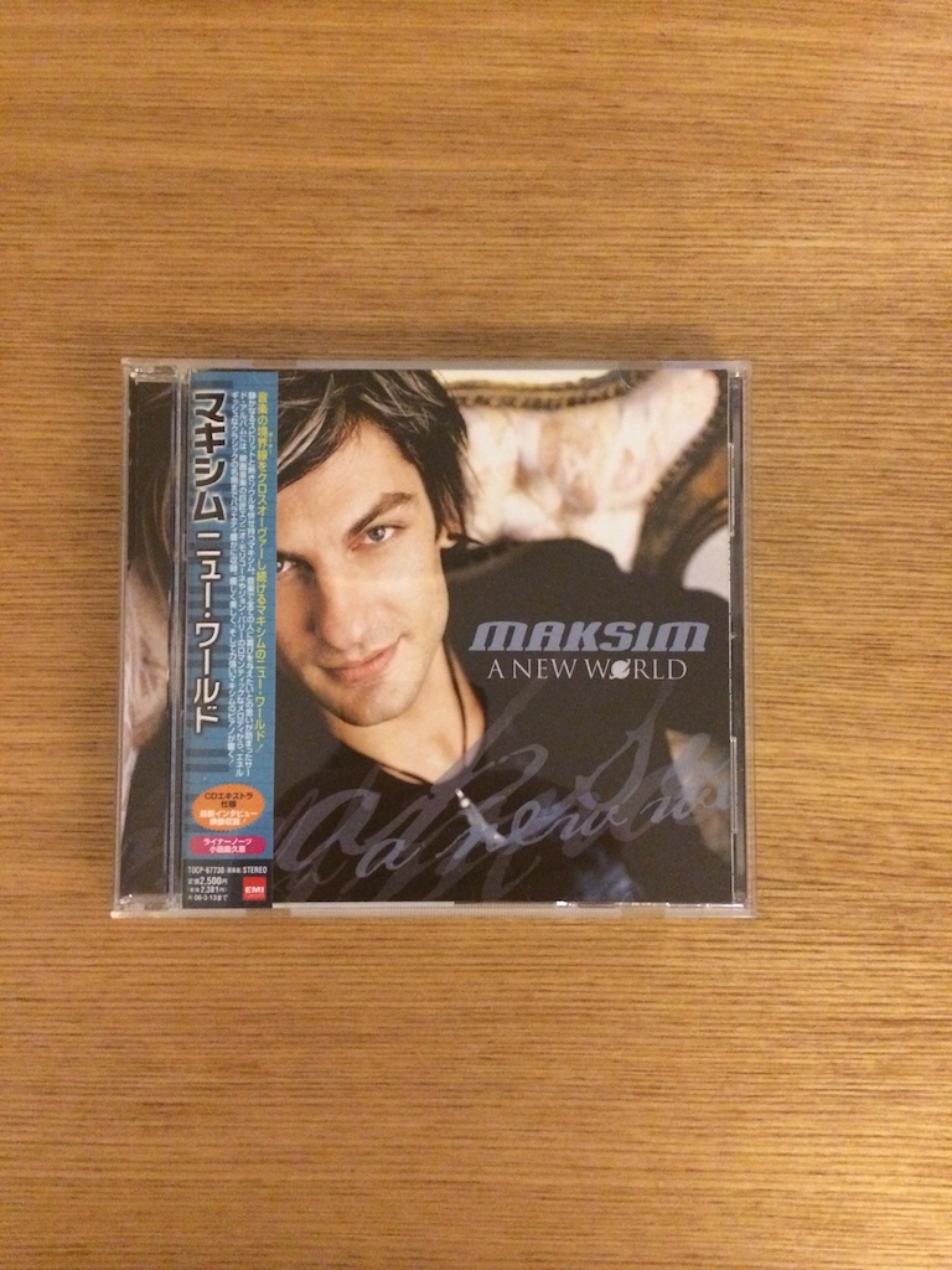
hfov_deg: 46.8
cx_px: 476
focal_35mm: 30
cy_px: 635
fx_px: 1100
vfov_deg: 60.0
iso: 640
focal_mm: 4.12
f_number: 2.2
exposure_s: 1/17
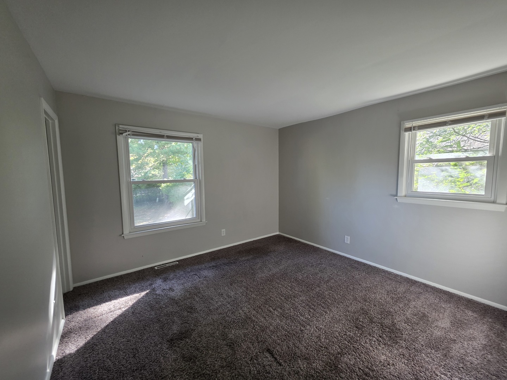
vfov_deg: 89.9
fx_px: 190
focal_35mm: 13
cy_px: 190
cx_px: 254
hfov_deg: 106.2
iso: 160
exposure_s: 1/60
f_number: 1.9
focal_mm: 2.2
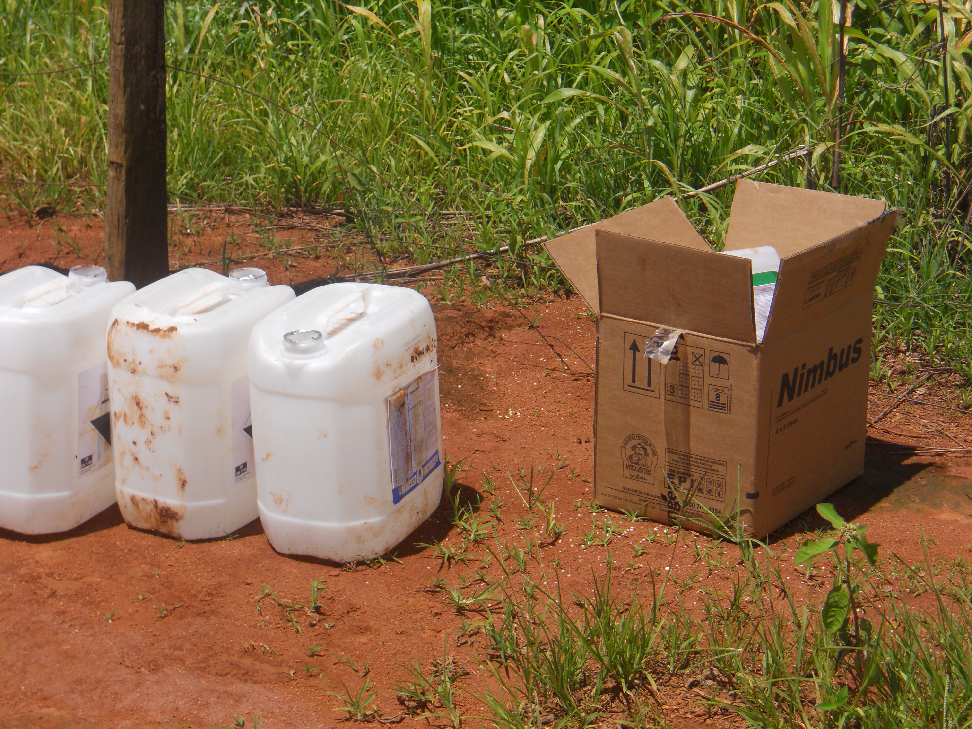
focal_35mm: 74
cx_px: 486
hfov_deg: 26.3
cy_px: 364
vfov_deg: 19.9
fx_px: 2078
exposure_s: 1/800
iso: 80
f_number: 4.4
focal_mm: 13.2
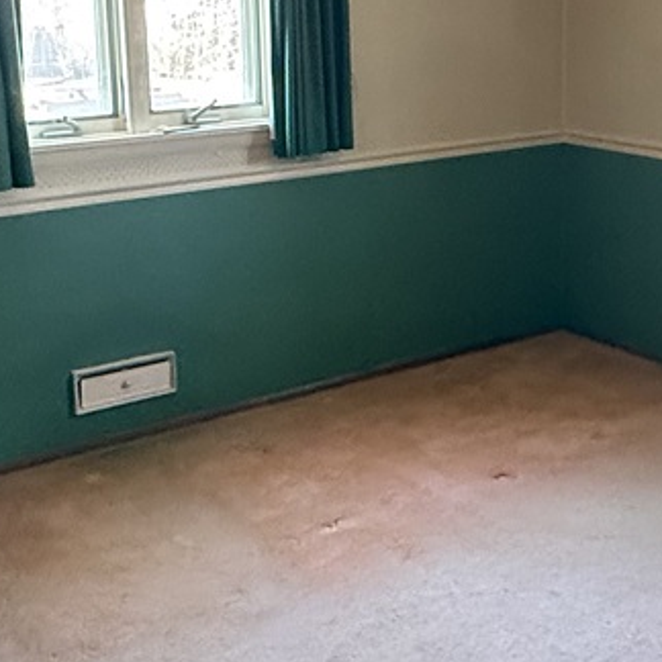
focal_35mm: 55
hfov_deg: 30.9
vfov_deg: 30.7
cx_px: 427
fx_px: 1190
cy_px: 182
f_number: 2.2
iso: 800
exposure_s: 1/60
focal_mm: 2.22
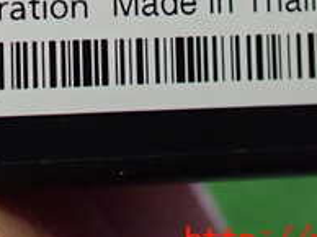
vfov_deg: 14.9
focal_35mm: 93
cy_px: -105
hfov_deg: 20.9
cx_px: 64
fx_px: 851
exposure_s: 1/30
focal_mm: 5.4
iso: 800
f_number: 2.3
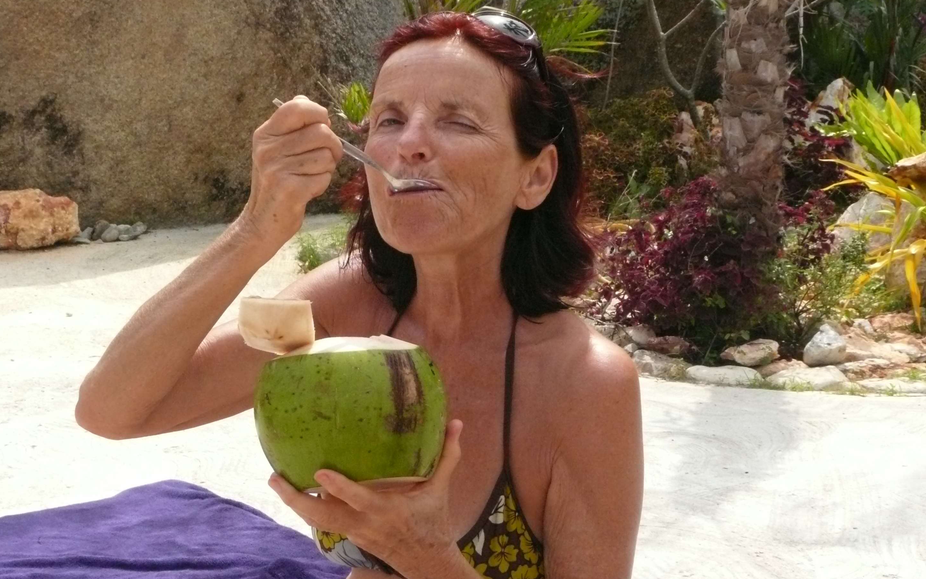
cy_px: 294
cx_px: 439
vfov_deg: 21.0
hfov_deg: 33.0
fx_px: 1565
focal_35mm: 62
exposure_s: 1/320
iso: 400
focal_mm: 9.1
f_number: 10
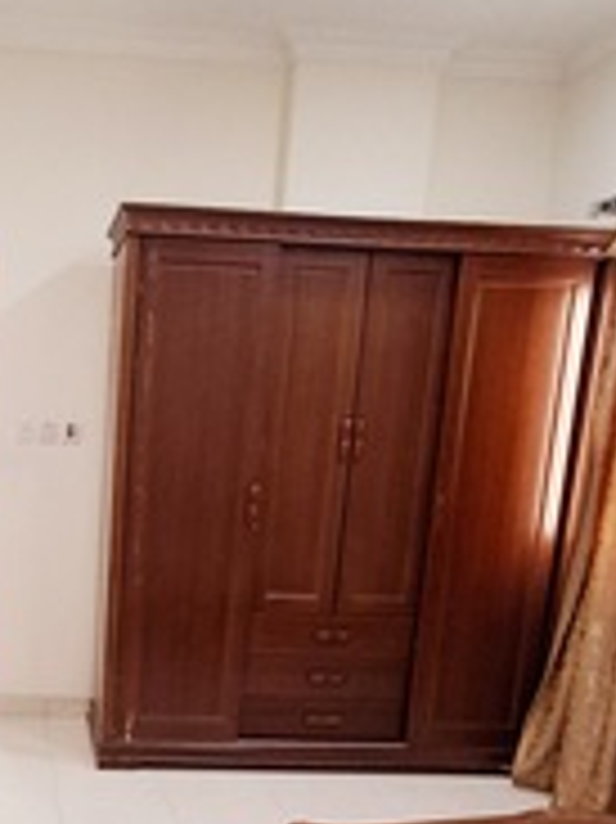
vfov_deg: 45.3
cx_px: 74
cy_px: 610
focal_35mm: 40
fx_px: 950
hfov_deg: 34.2
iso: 200
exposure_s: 1/33
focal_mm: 1.64
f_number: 2.2
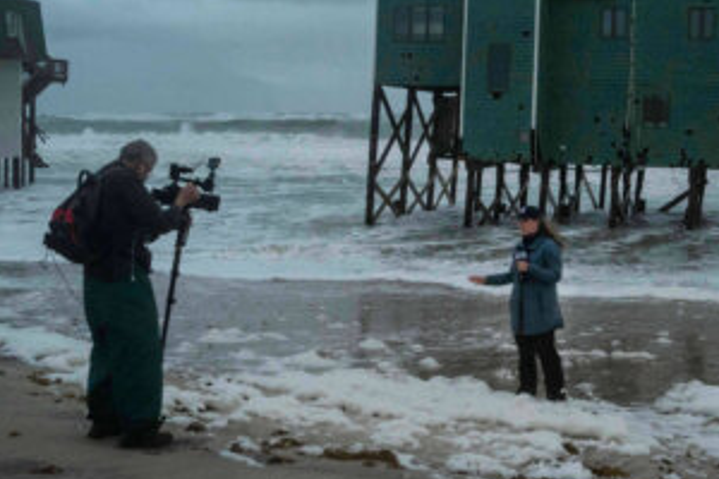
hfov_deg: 40.2
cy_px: 110
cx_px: 525
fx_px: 959
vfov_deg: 27.6
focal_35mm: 48
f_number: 3.5
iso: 4000
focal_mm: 24
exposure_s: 1/640
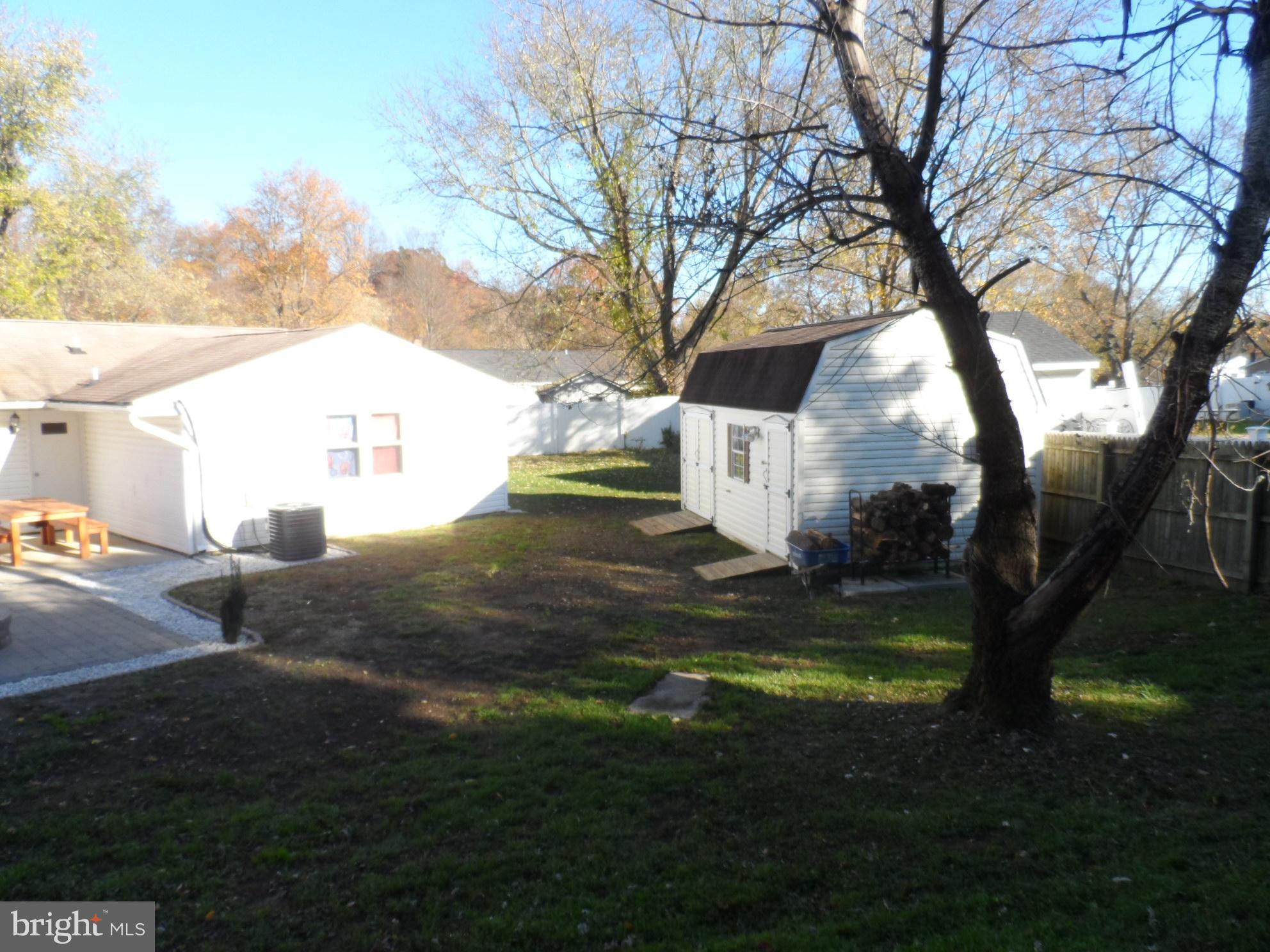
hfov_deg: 71.6
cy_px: 476
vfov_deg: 56.8
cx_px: 635
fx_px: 881
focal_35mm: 24
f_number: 3.2
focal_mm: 4
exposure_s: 1/250
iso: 80
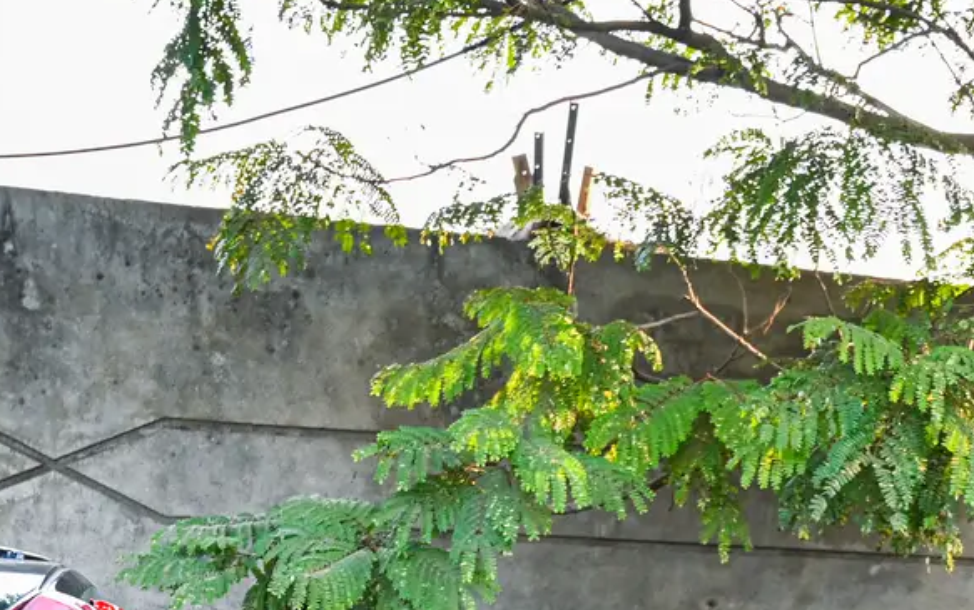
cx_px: 744
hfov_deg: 29.6
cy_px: 852
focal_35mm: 68
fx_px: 1806
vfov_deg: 17.6
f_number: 4
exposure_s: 1/100
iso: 400
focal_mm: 24
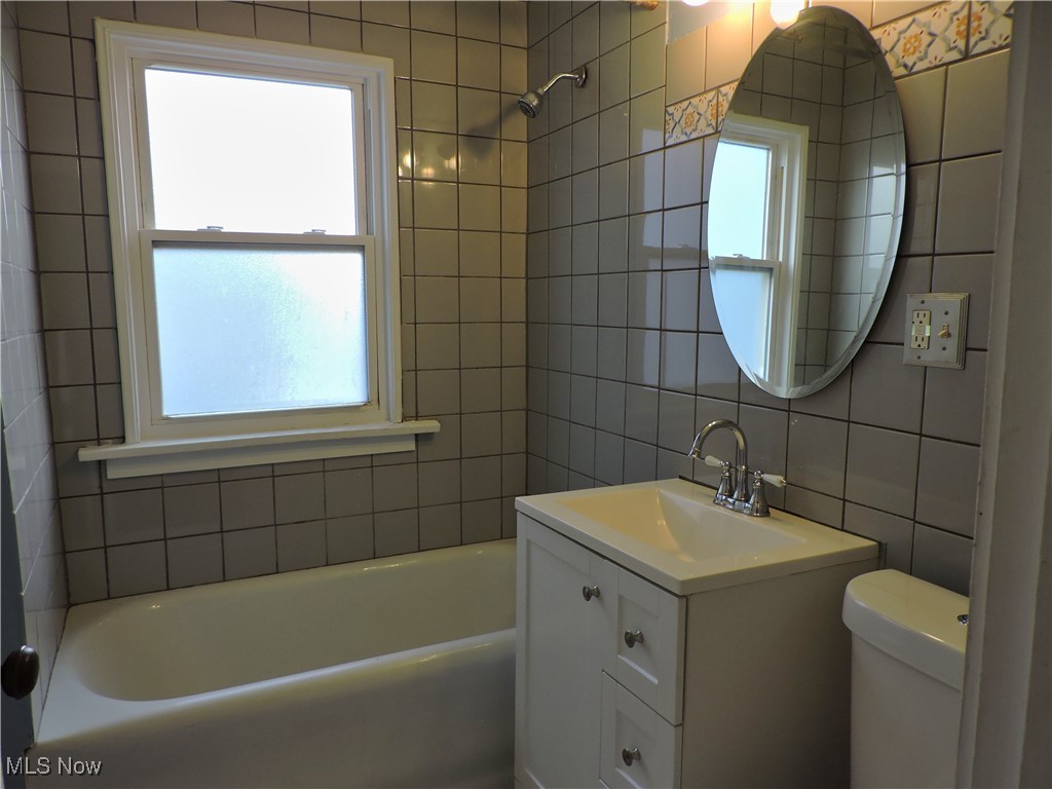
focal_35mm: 24
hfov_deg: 71.6
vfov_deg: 56.8
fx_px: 729
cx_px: 526
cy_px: 394
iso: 180
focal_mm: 4.3
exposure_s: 1/30
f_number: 3
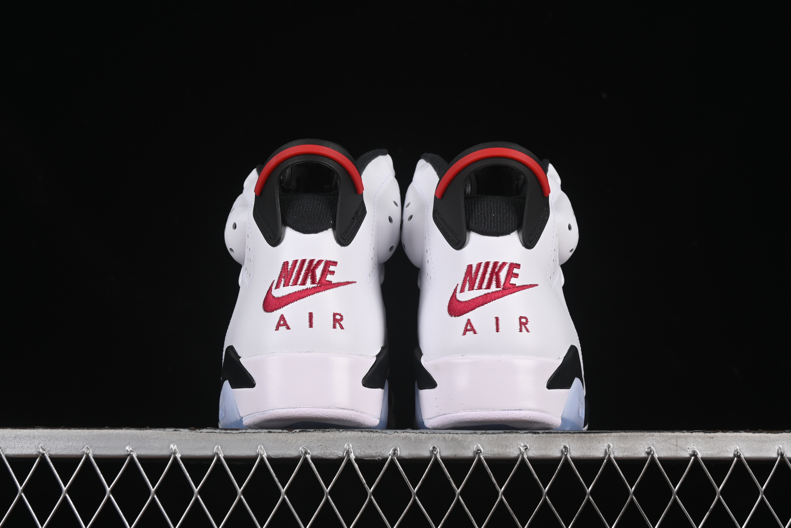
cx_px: 396
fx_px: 1648
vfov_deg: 18.2
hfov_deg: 27.0
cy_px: 264
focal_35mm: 75
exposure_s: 1/80
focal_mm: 50
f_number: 8
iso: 160
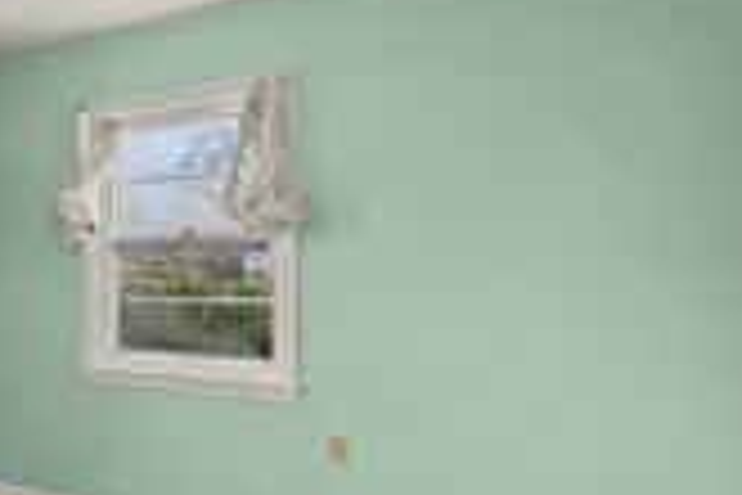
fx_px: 701
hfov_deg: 42.8
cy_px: 317
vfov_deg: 38.6
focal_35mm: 34
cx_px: -85
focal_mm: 14
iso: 125
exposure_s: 1/60
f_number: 7.1
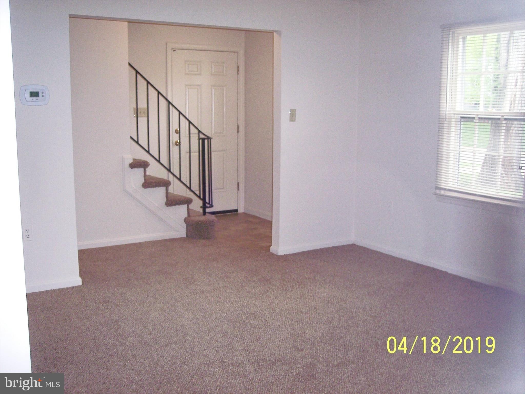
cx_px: 262
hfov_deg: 47.9
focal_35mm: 39
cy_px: 197
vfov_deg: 36.8
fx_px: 591
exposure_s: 1/60
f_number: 2.8
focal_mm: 8
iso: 100
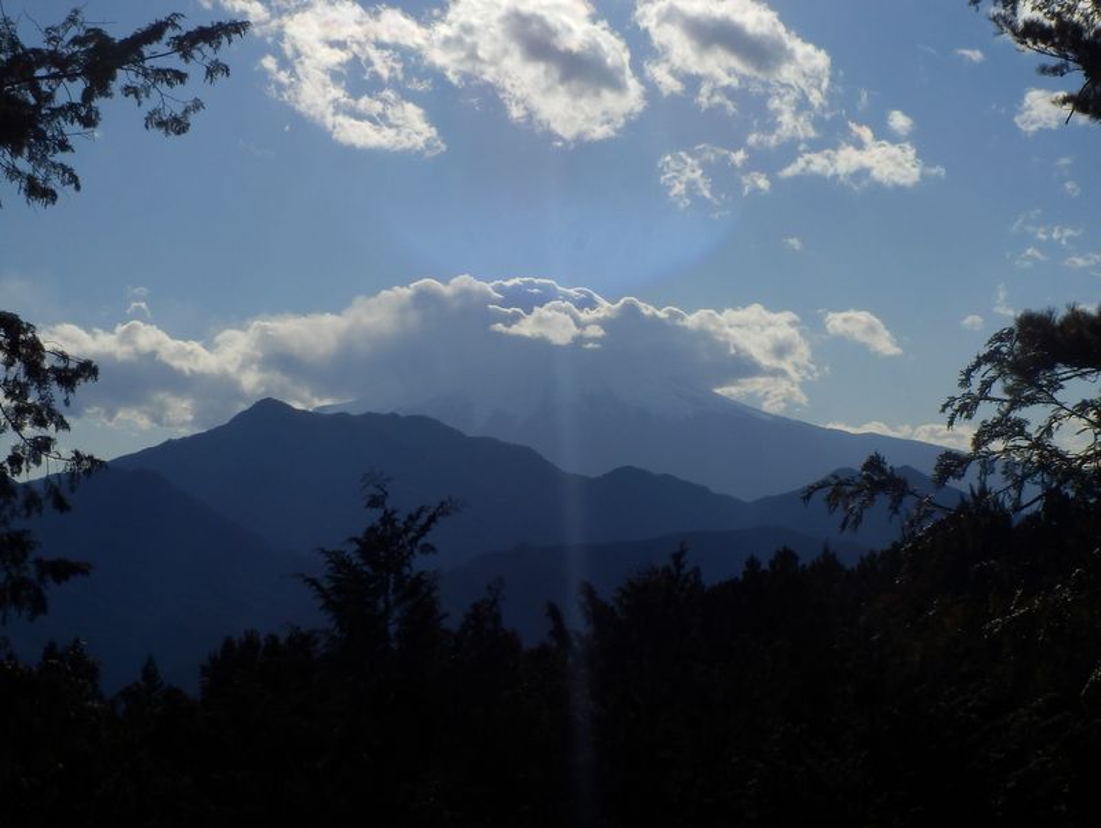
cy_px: 414
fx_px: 1815
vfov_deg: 25.7
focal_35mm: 57
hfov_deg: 33.7
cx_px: 550
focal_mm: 10
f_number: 11.4
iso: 80
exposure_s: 1/640
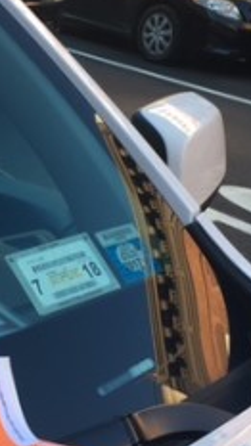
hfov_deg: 15.4
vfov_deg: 27.2
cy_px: 200
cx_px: 45
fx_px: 923
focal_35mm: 78
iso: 25
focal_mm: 4.15
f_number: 2.2
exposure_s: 1/130
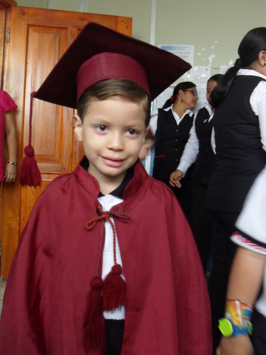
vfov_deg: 47.9
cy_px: 178
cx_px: 135
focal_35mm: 39
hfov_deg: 36.8
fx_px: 400
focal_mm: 6.3
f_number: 2.8
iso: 200
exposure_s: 1/30
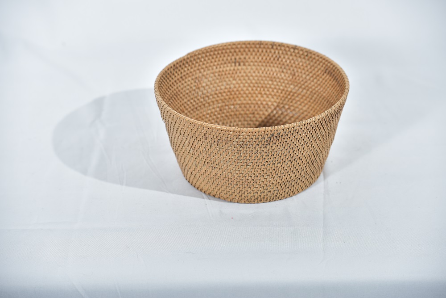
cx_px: 223
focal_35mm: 140
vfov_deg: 9.8
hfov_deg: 14.7
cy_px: 149
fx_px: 1735
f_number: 5.6
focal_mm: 140
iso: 200
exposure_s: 1/125
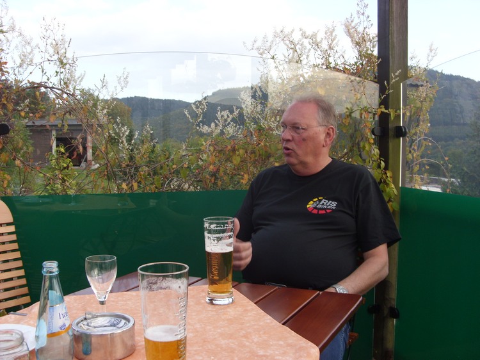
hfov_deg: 49.0
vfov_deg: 37.7
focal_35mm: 38
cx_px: 240
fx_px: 527
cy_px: 180
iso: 50
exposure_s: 1/209
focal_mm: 6.3
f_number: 2.8
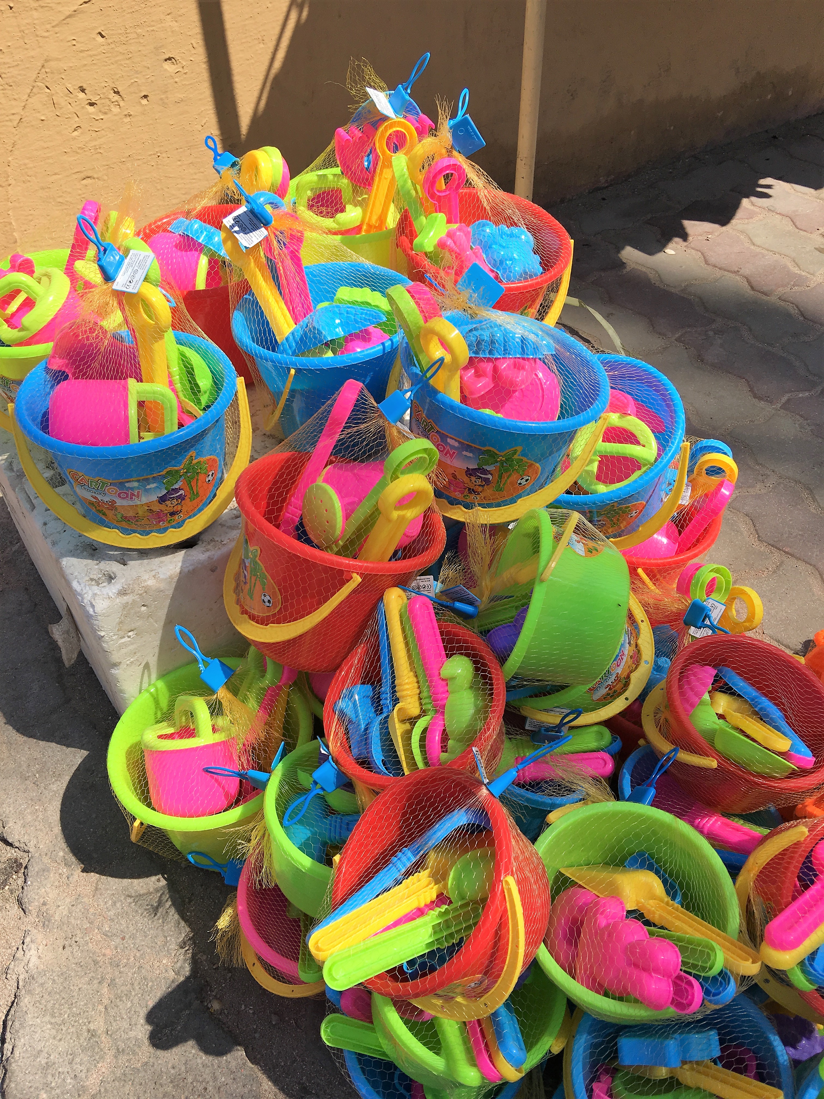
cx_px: 412
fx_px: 920
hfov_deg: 48.2
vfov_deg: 61.7
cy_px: 550
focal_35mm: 29
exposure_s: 1/1451
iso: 25
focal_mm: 4.15
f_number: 2.2
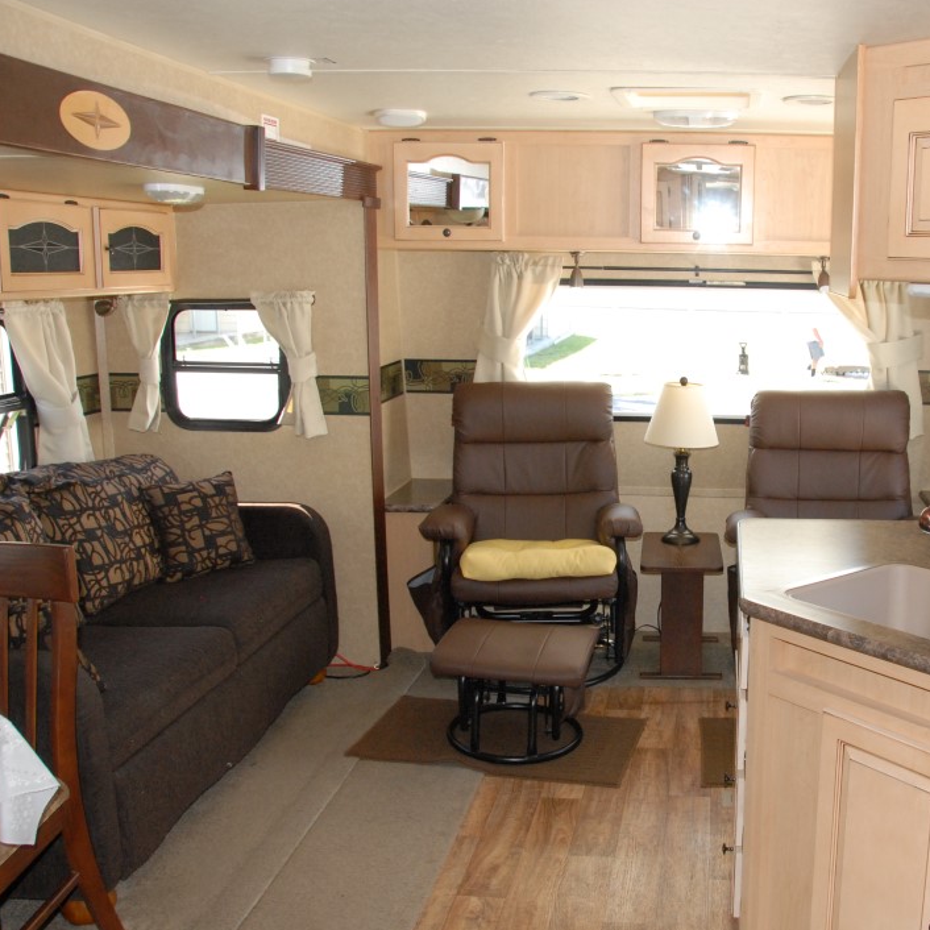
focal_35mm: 35
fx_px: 1064
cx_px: 677
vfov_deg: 47.2
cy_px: 465
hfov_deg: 45.8
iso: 800
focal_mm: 18
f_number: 5.6
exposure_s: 1/125
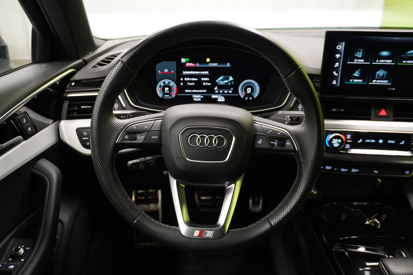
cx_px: 206
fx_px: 379
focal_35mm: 33
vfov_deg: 40.0
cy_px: 138
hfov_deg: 57.2
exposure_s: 1/40
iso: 1600
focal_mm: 22
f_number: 4
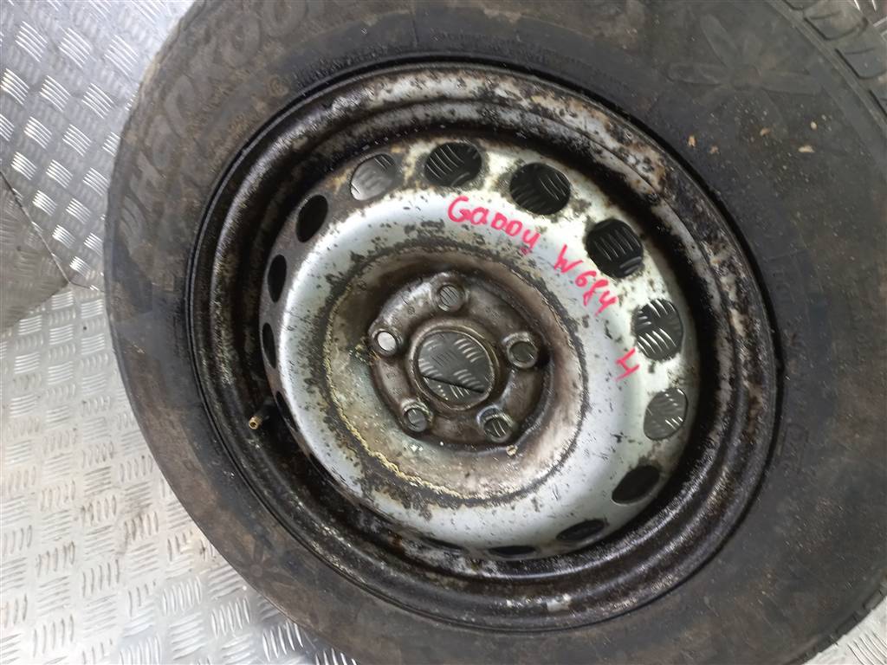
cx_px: 444
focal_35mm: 25
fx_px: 641
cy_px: 332
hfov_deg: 69.4
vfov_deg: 54.9
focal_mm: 4.6
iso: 125
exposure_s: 1/50
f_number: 1.8
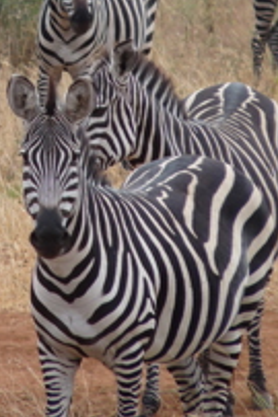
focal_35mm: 995
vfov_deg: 2.1
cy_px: 164
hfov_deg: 1.4
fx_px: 11544
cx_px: -68
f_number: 4.4
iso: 125
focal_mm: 86.4
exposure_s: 1/125
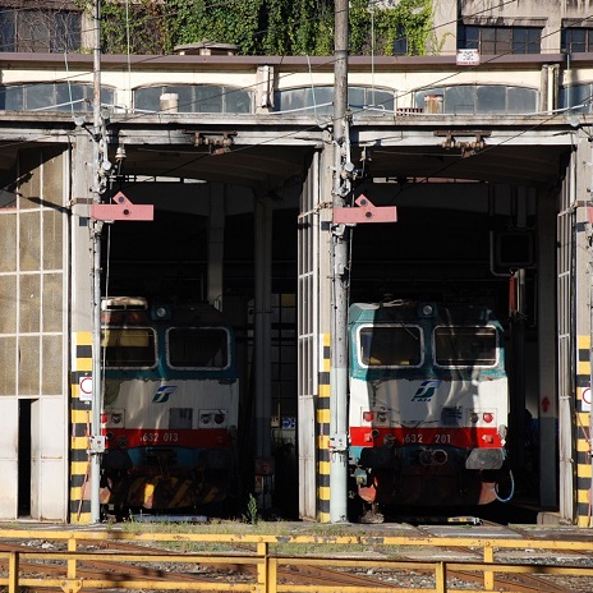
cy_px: 313
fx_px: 3366
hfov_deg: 10.0
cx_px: 151
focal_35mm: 174
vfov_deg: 10.1
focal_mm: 85
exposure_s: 1/640
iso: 200
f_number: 5.6
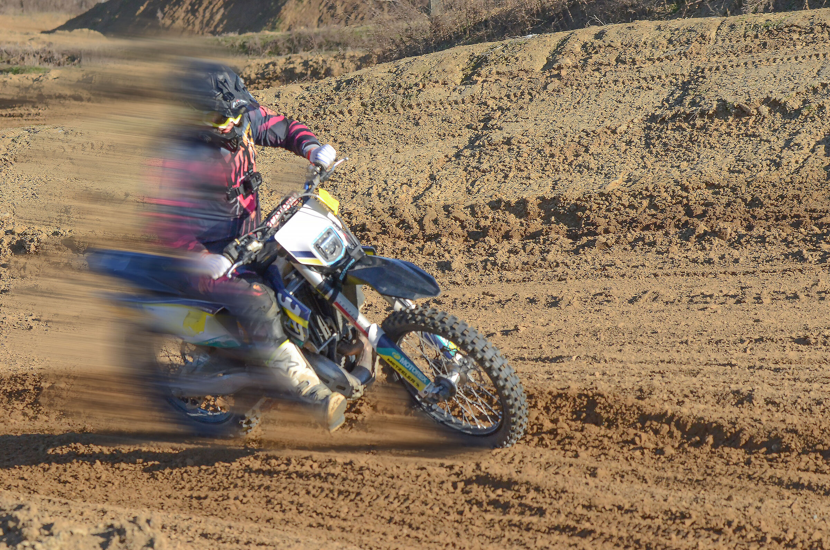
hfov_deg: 9.2
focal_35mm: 225
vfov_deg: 6.1
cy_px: 275
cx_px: 415
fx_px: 5177
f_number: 9
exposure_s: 1/2000
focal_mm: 150
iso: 1600
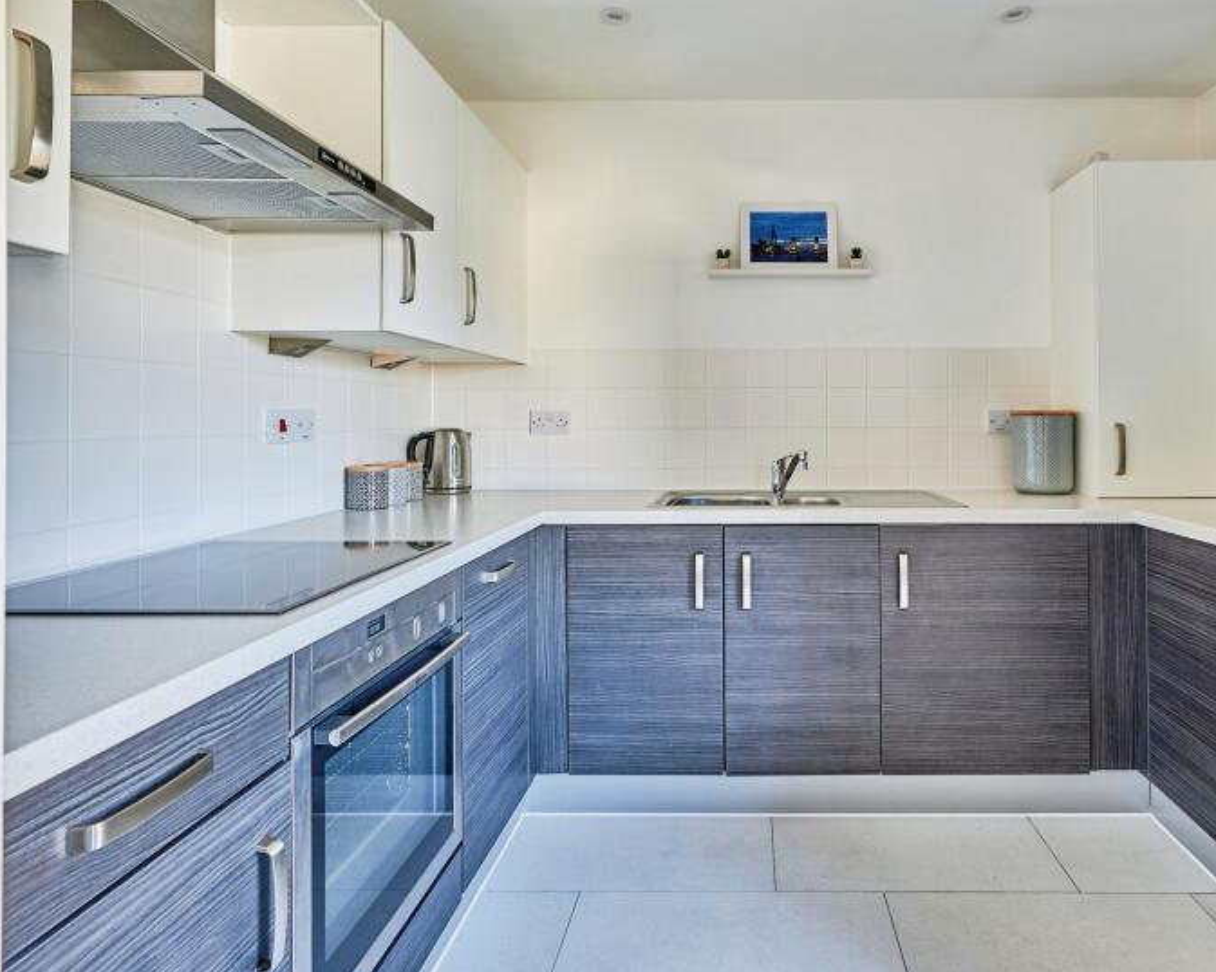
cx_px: 788
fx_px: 720
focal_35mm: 20
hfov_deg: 78.3
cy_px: 437
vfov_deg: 67.9
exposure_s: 1/2
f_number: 8
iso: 100
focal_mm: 14
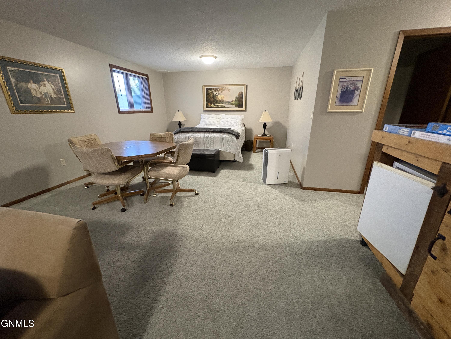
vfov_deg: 85.7
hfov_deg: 102.1
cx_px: 226
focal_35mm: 14
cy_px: 170
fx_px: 182
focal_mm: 2.22
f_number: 2.2
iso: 800
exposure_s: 1/60
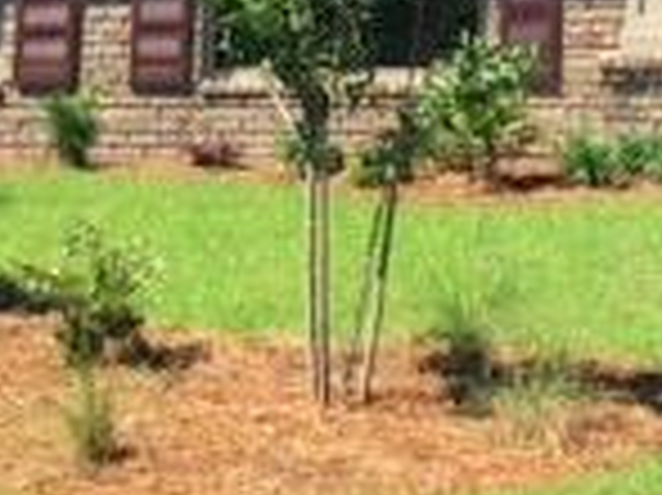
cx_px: 923
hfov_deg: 13.1
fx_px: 2752
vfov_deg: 9.9
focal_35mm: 144
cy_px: -320
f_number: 2.4
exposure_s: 1/2262
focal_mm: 4.12
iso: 50
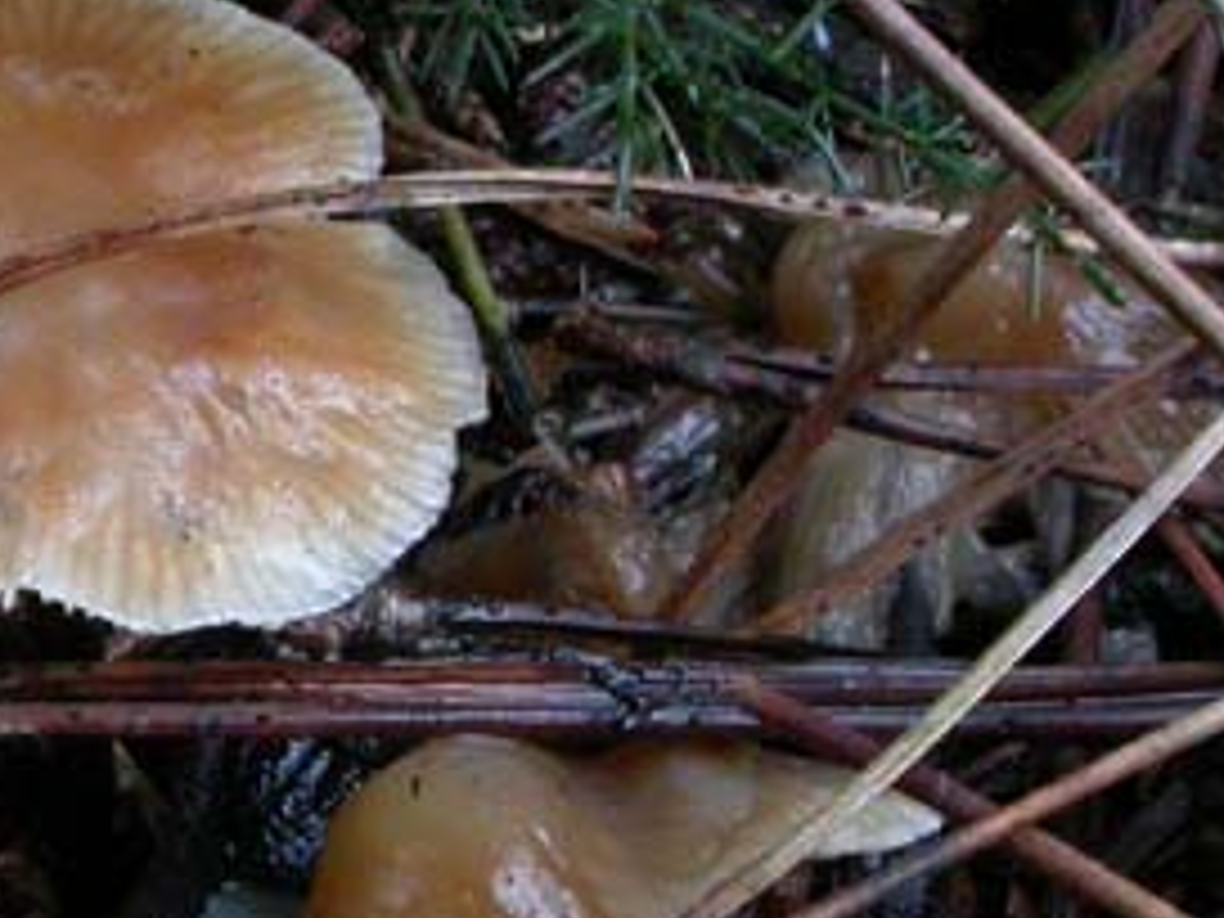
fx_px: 9052
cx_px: -248
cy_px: 500
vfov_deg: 5.8
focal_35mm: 256
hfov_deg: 7.7
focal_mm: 18
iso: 200
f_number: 10.5
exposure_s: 1/8
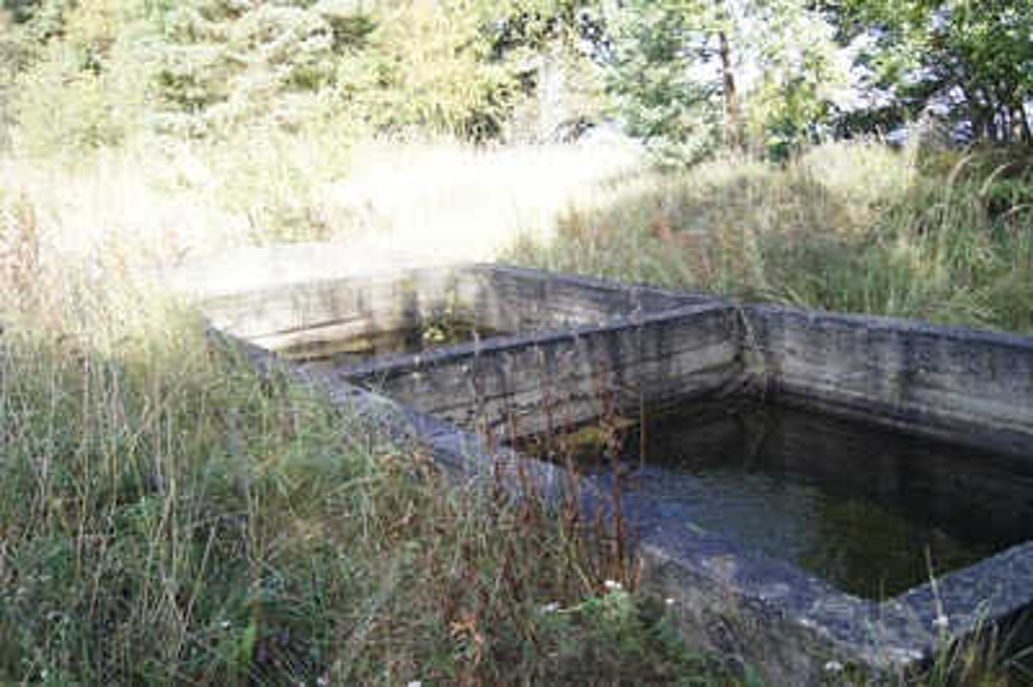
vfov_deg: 39.9
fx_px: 946
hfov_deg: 57.3
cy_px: 344
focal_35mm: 33
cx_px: 516
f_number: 4
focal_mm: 22
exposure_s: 1/125
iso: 100
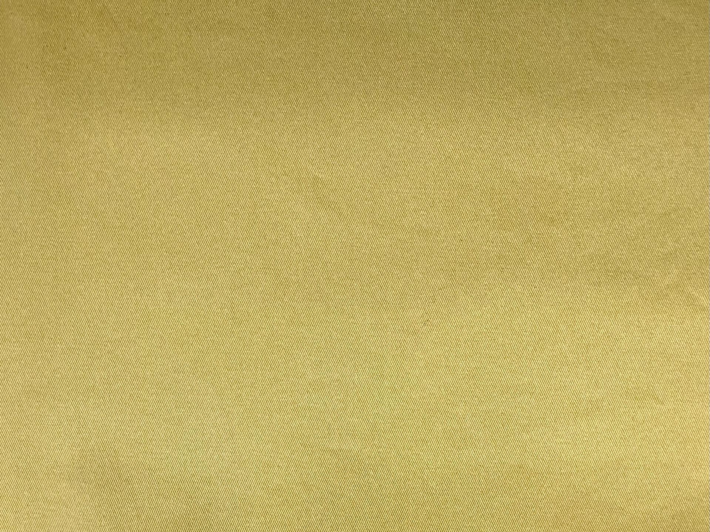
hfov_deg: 69.4
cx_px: 355
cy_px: 266
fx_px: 513
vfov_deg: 54.9
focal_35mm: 25
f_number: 1.6
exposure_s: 1/120
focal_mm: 5.1
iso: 80
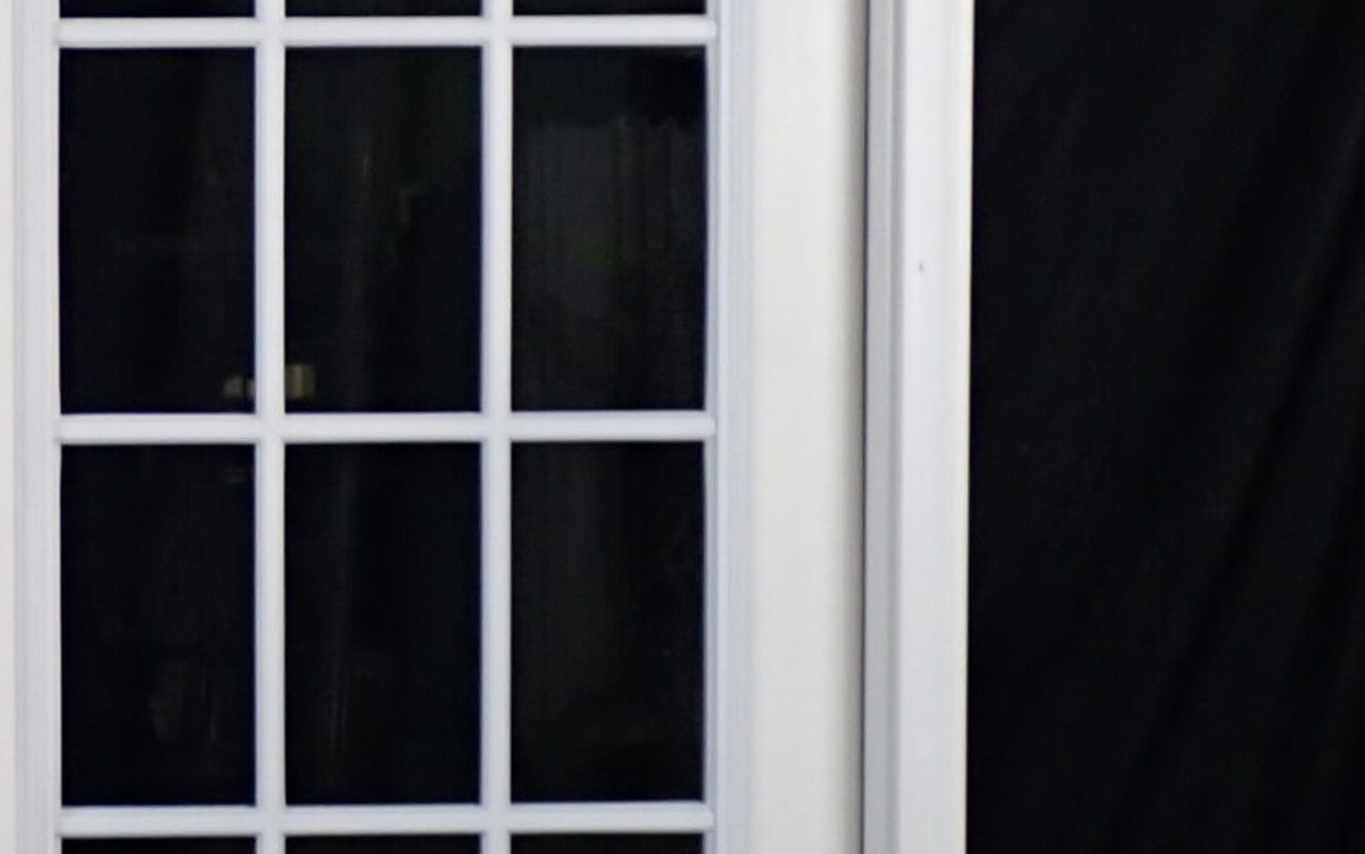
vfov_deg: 10.9
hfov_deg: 17.0
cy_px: 213
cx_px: -32
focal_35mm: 120
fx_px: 4464
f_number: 2.7
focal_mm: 6.83
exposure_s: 1/40
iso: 250
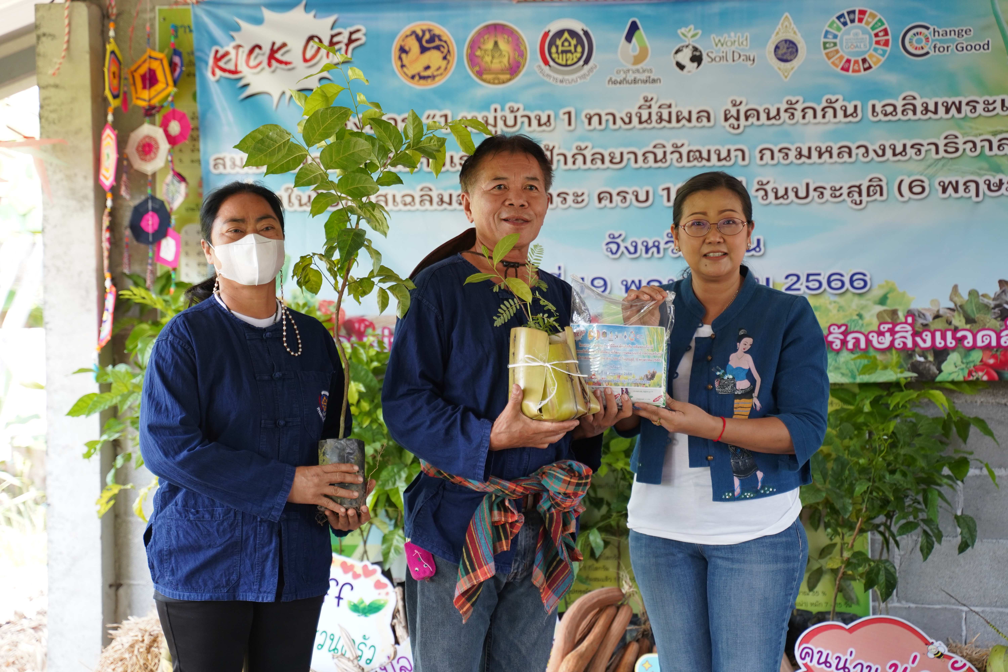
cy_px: 336
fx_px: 1736
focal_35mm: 62
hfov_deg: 32.4
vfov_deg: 21.9
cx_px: 504
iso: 800
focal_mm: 62
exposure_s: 1/320
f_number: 2.8
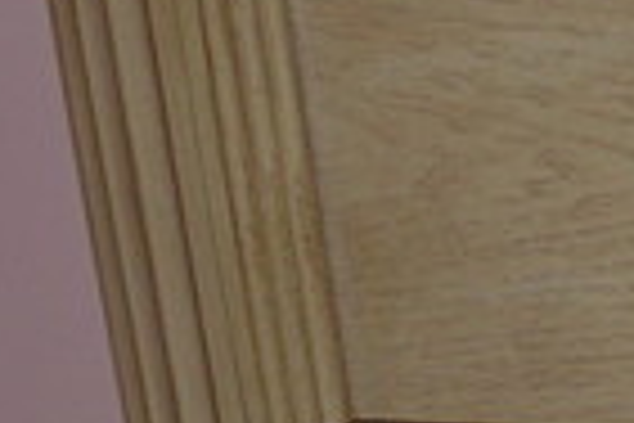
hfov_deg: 9.3
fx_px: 3363
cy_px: 565
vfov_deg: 7.1
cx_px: 1637
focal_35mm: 191
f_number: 3.5
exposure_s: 1/60
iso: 400
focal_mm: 18
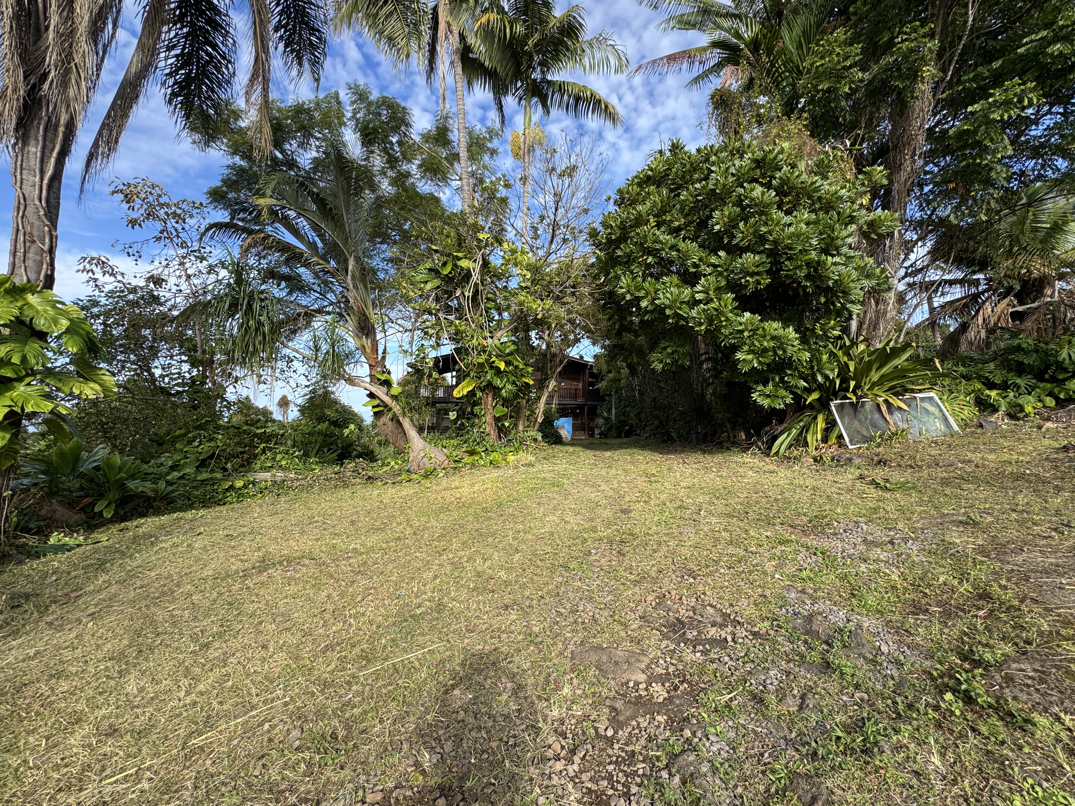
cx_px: 544
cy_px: 391
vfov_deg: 81.7
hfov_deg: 98.2
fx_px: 466
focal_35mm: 15
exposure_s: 1/582
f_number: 2.2
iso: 40
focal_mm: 2.22
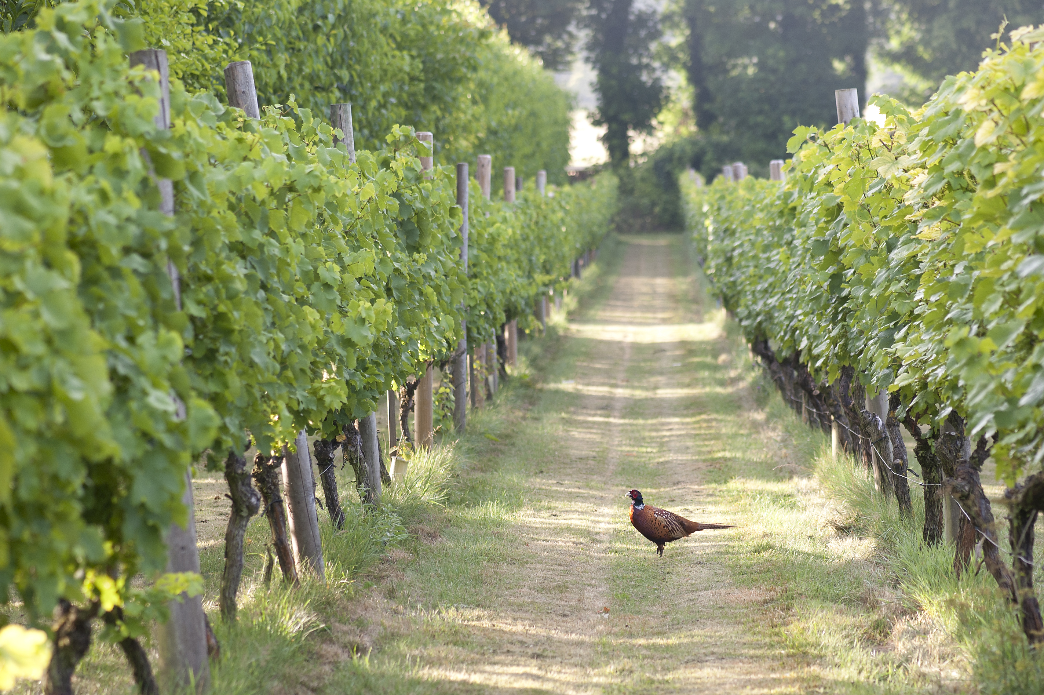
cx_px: 552
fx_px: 4550
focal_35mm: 157
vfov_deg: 8.7
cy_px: 490
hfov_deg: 13.1
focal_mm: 105
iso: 400
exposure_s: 1/320
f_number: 4.5
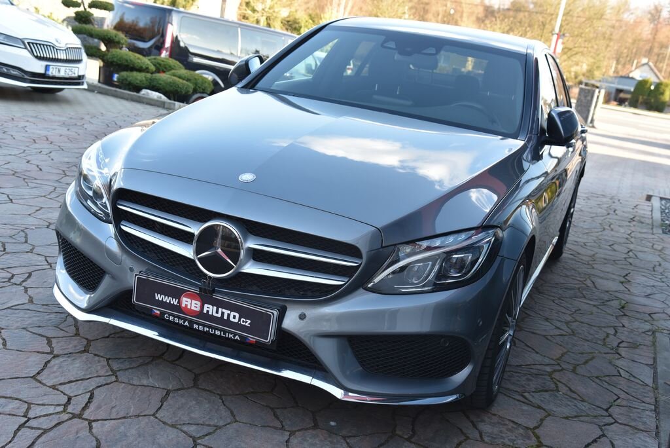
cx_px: 335
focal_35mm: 44
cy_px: 224
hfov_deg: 44.5
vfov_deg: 30.6
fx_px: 819
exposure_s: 1/125
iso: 500
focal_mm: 44
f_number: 5.6
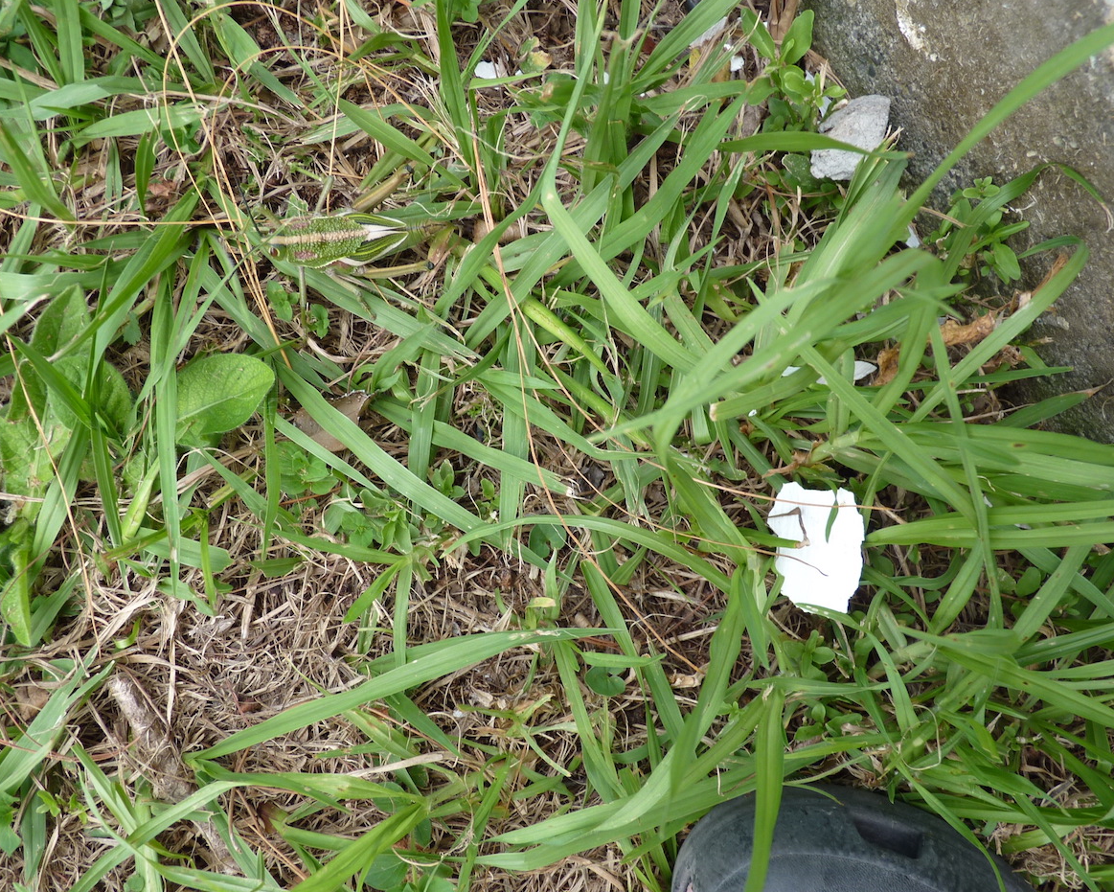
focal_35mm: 29
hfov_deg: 60.3
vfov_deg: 50.0
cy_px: 455
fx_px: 956
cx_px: 509
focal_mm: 4.8
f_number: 2.8
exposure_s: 1/80
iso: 80
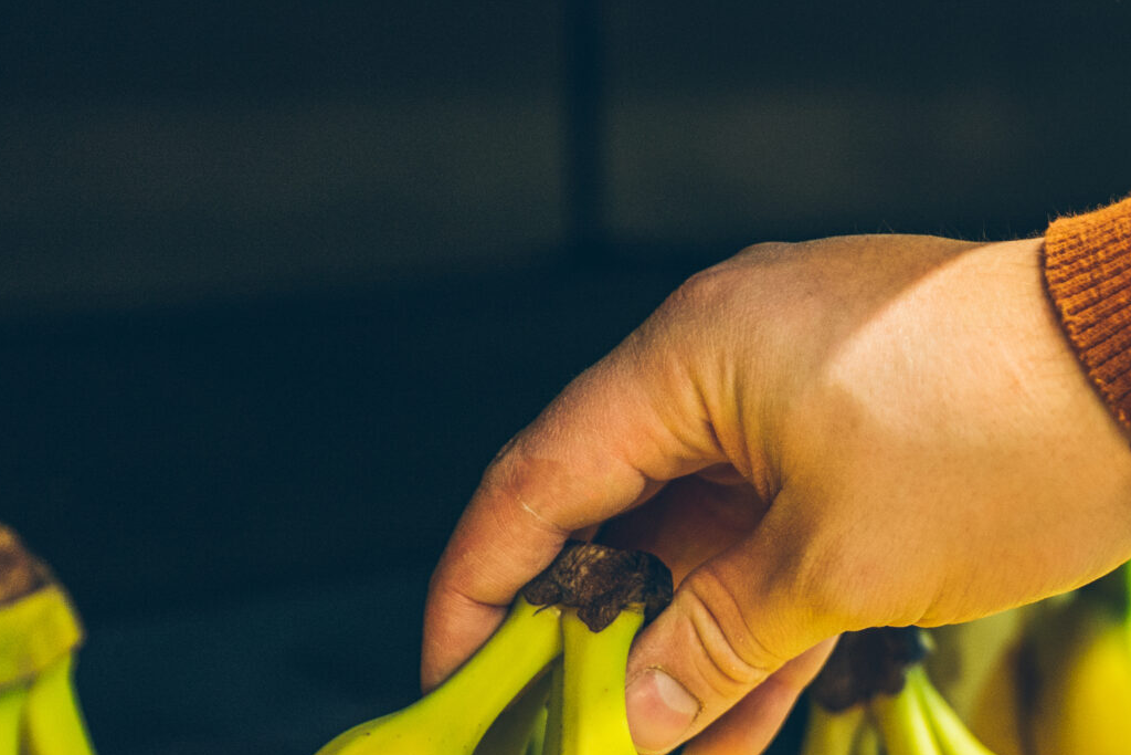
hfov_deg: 14.6
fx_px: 4399
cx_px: 664
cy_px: 766
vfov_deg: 9.7
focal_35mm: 140
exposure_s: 1/80
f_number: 2.8
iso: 400
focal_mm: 56
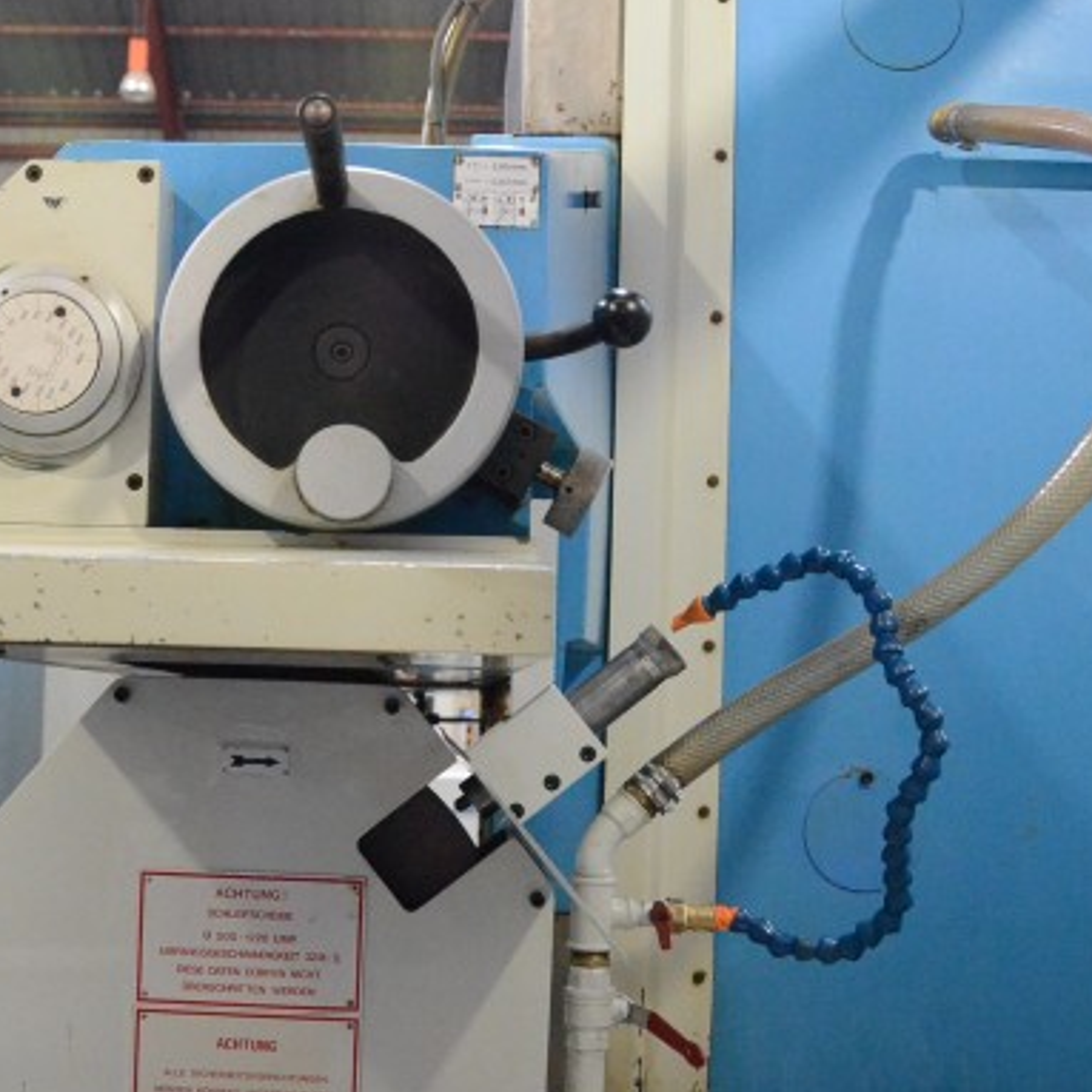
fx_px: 1892
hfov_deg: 31.9
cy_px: 619
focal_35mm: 53
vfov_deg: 32.2
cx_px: 361
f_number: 3.8
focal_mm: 22
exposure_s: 1/640
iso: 6400
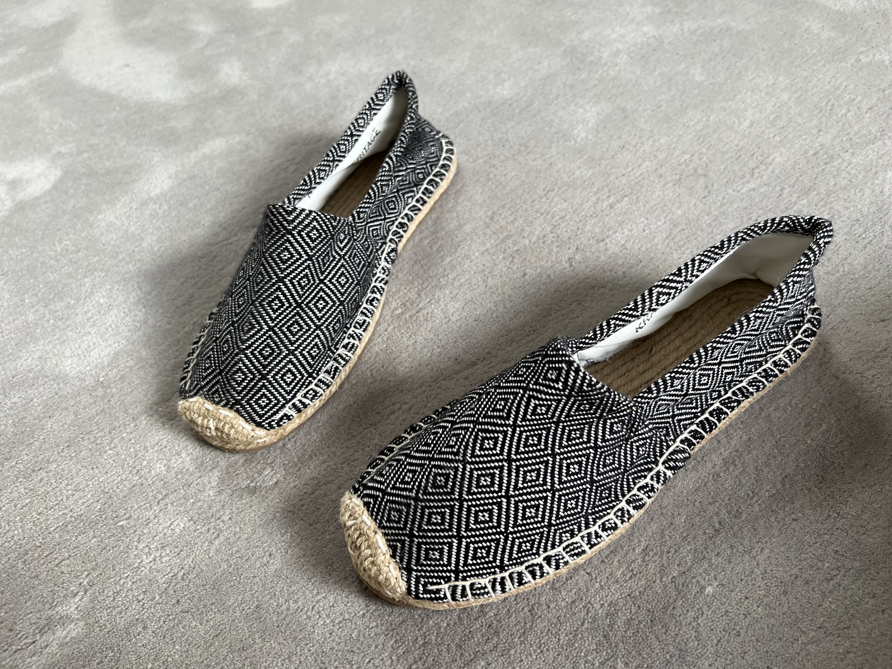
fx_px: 670
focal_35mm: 26
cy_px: 334
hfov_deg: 67.3
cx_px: 446
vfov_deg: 53.1
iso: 125
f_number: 1.5
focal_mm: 5.7
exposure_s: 1/107
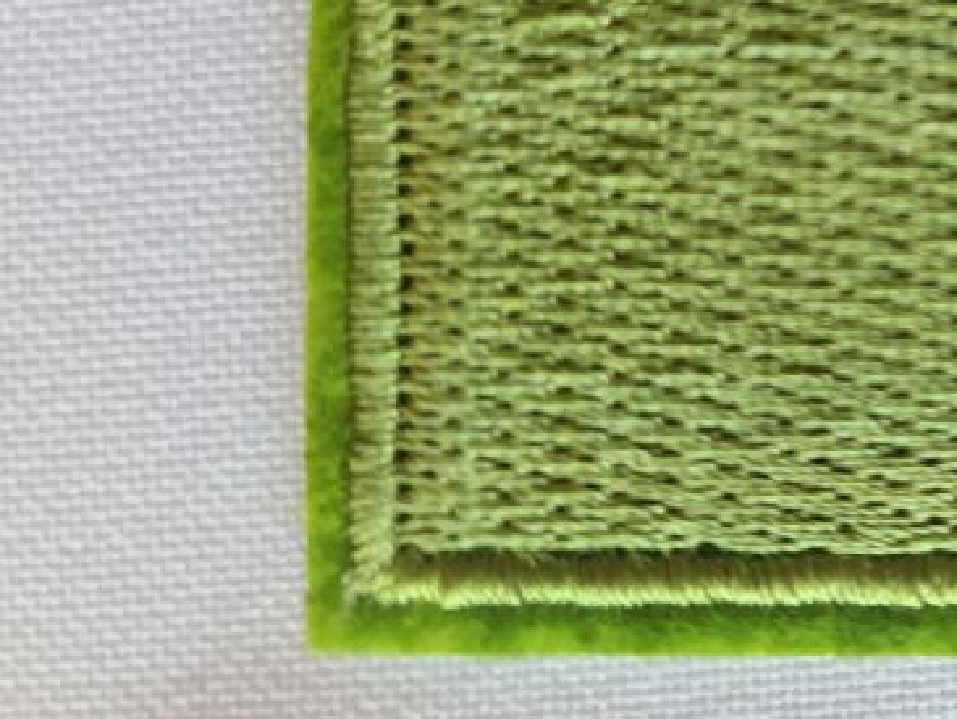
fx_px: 1576
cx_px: 962
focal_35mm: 57
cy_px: 152
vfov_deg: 25.3
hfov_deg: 31.2
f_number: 1.8
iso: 50
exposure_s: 1/140
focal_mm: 5.4
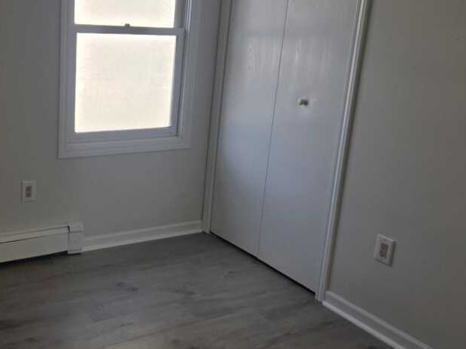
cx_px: 103
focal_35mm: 38
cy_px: 149
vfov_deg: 37.6
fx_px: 512
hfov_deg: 46.7
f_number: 1.8
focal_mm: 5.4
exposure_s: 1/351
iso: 25
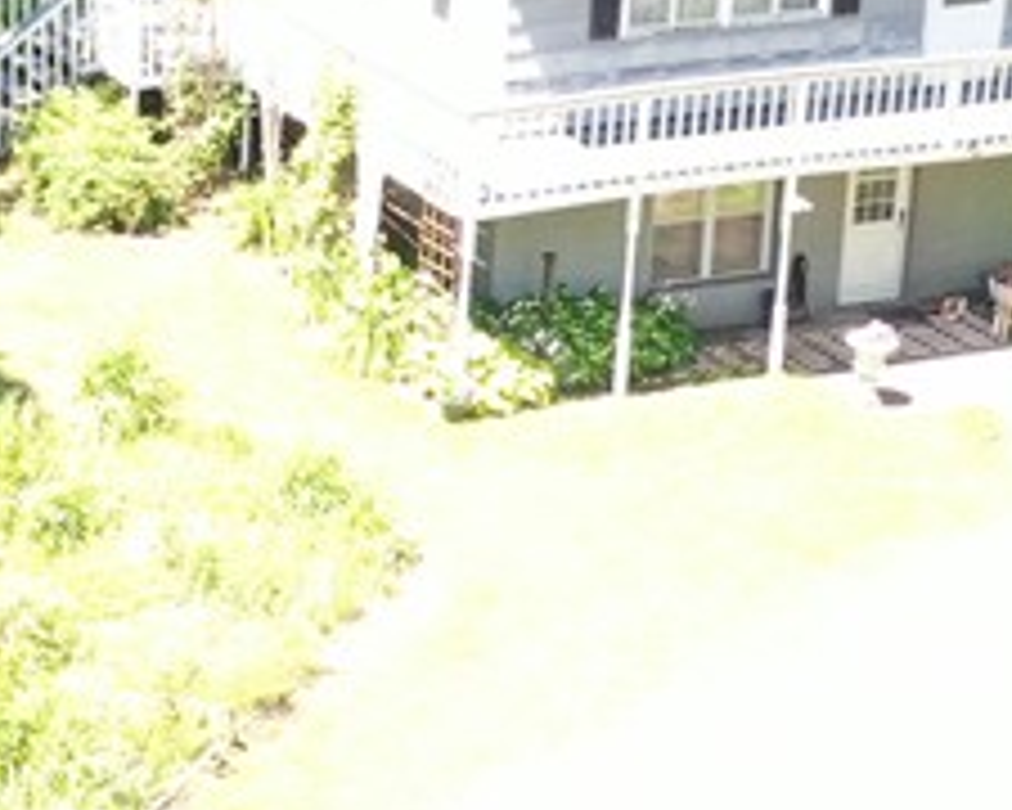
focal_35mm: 127
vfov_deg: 12.1
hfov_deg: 15.1
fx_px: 3804
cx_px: 279
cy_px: 234
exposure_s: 1/100
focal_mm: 10.26
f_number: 4
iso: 100
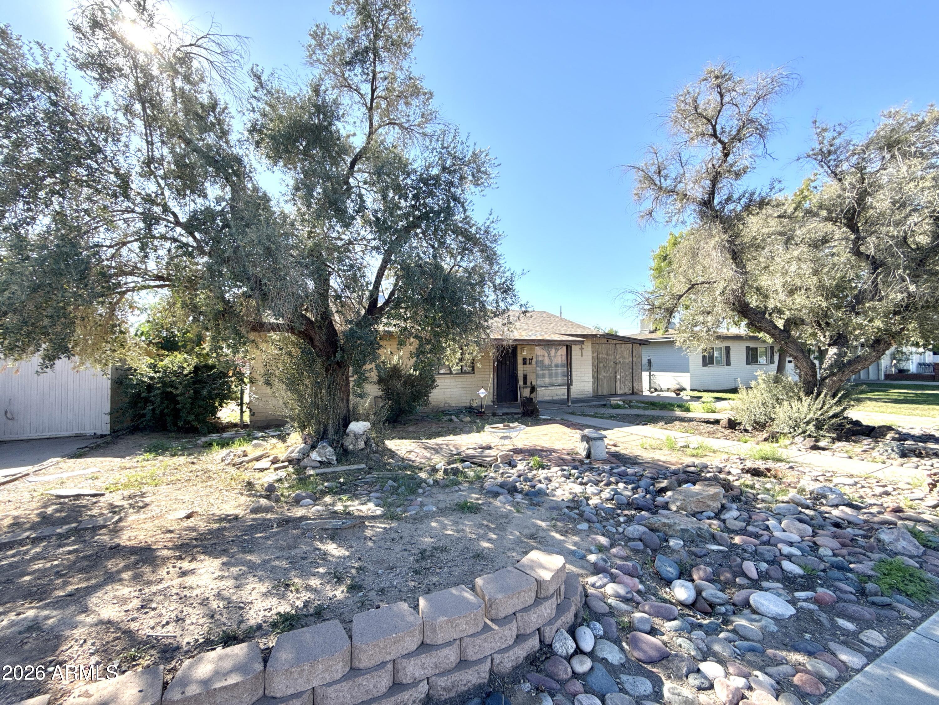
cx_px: 470
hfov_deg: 102.1
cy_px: 352
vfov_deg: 85.7
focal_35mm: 14
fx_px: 380
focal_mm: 2.22
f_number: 2.2
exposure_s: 1/914
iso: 50
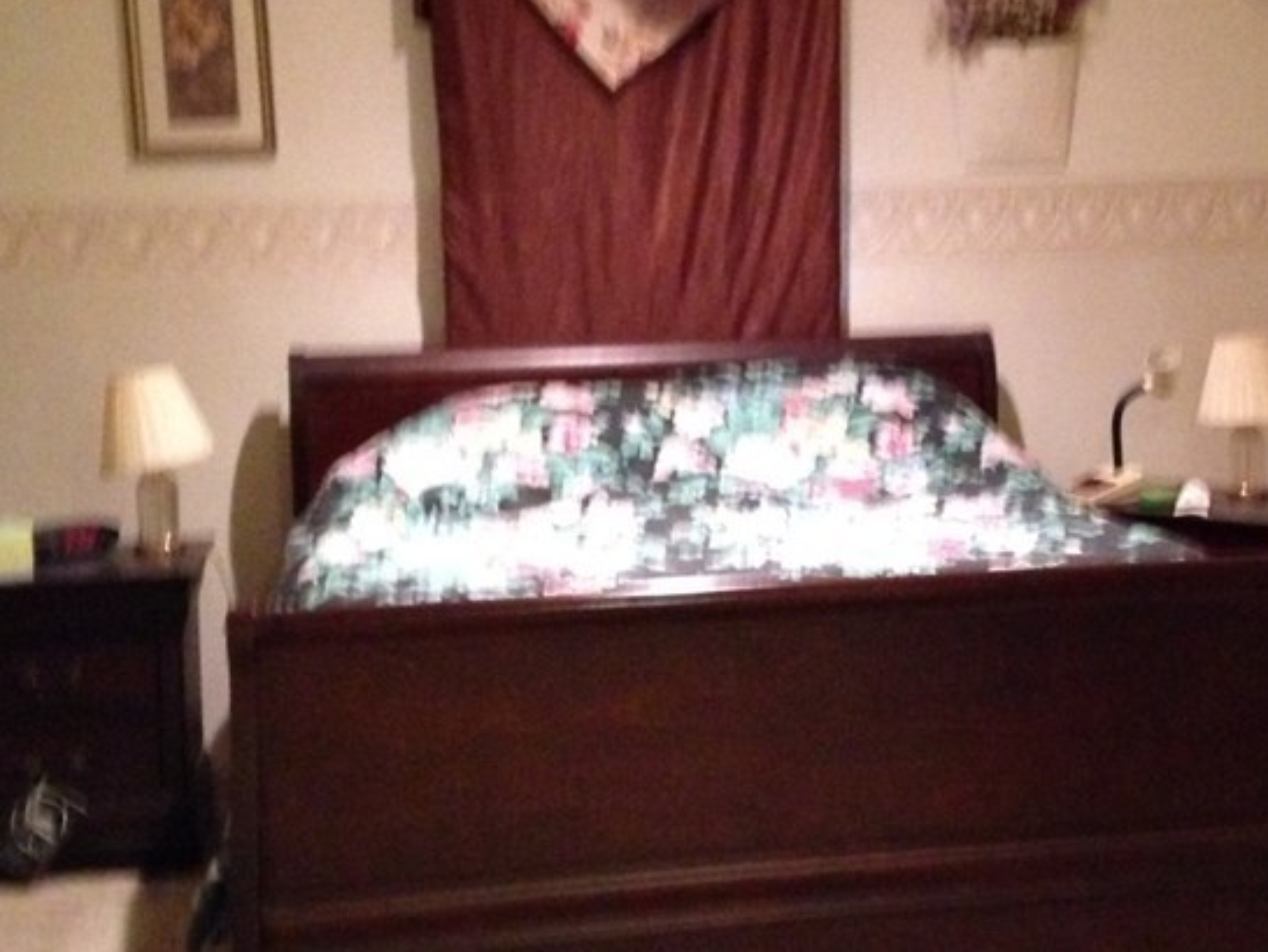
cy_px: 358
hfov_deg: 31.0
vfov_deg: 23.6
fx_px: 2272
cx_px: 796
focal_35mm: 62
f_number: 2.4
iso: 800
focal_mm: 4.12
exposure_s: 1/15
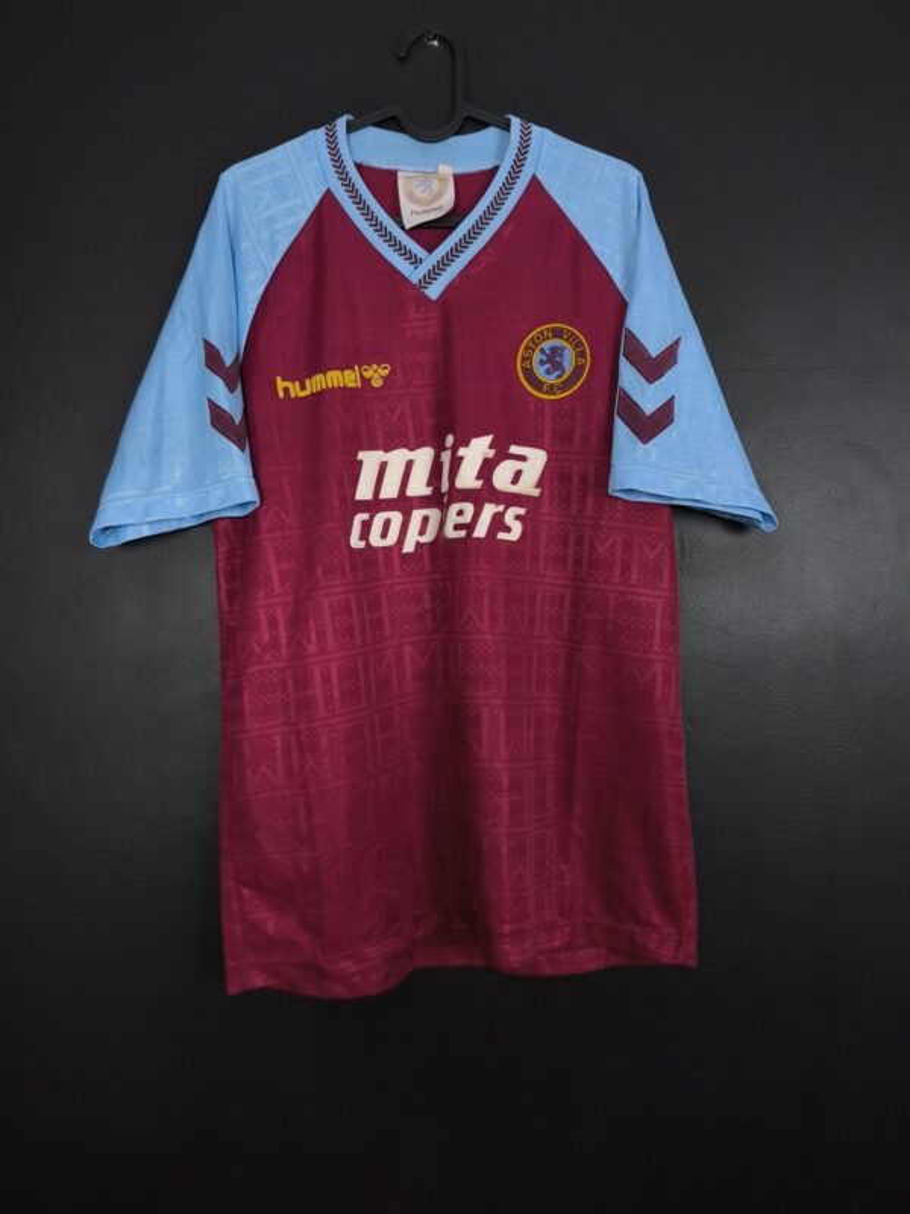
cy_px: 607
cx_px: 455
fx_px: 806
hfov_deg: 58.9
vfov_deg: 73.9
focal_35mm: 23
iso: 500
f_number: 1.6
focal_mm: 6.57
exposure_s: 1/125
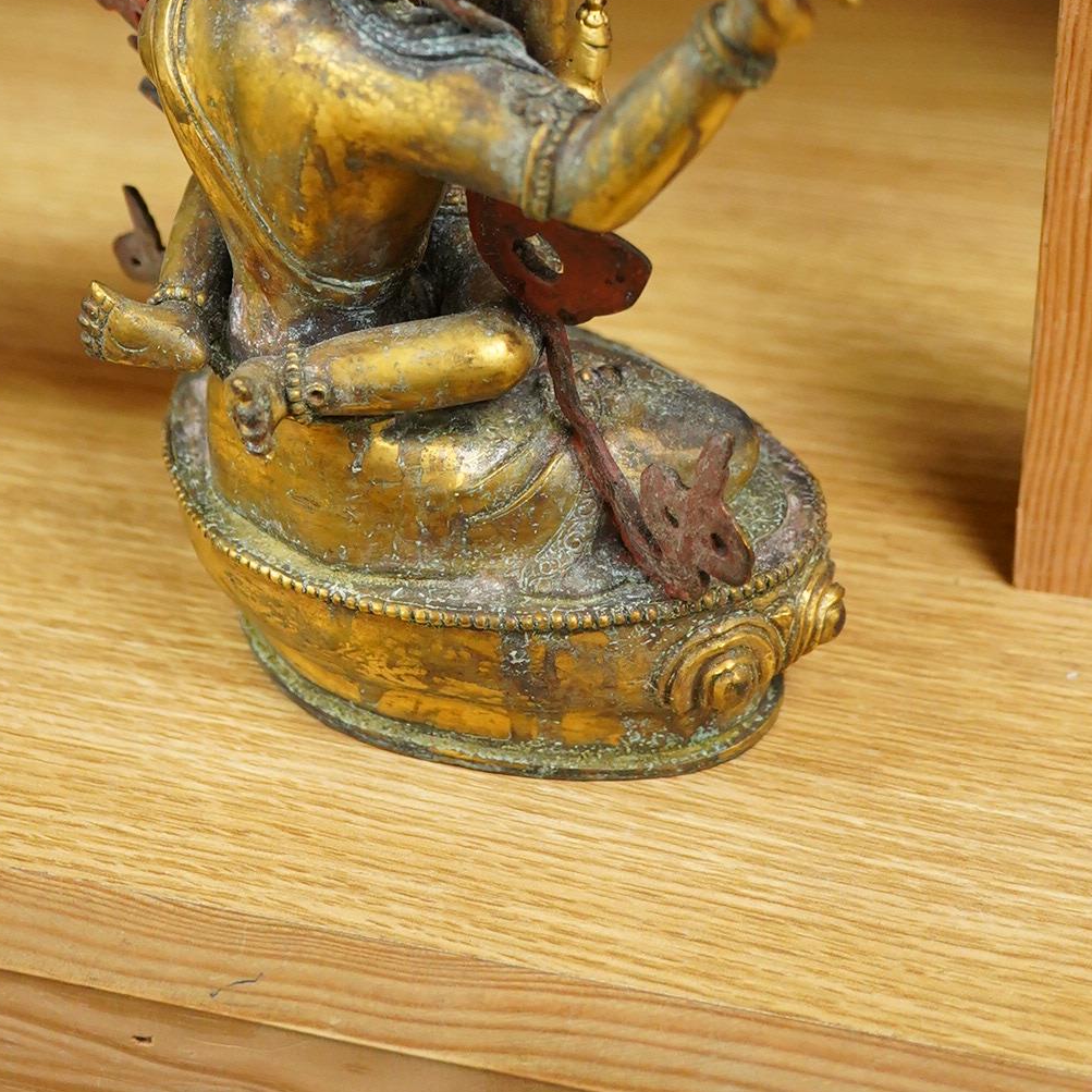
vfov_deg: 22.3
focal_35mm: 75
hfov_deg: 23.0
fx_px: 2677
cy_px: 45
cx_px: 456
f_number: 3.5
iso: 2500
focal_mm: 30
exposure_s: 1/320
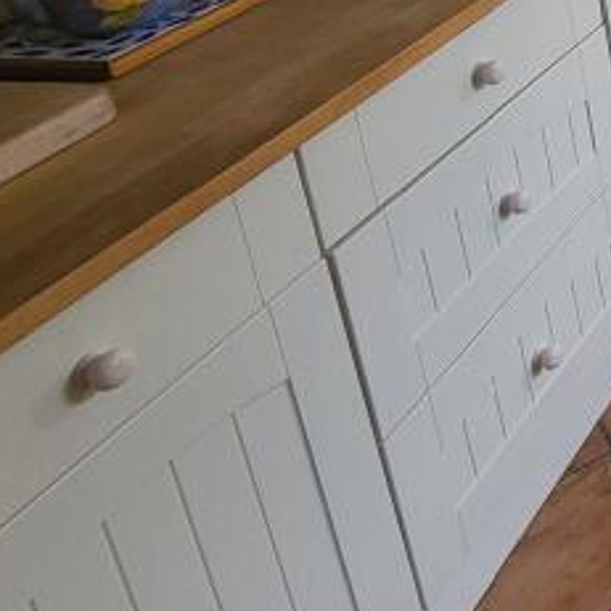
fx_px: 1018
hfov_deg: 20.5
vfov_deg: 27.9
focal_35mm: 51
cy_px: -175
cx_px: 1156
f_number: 2.2
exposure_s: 1/100
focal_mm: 1.74
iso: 64
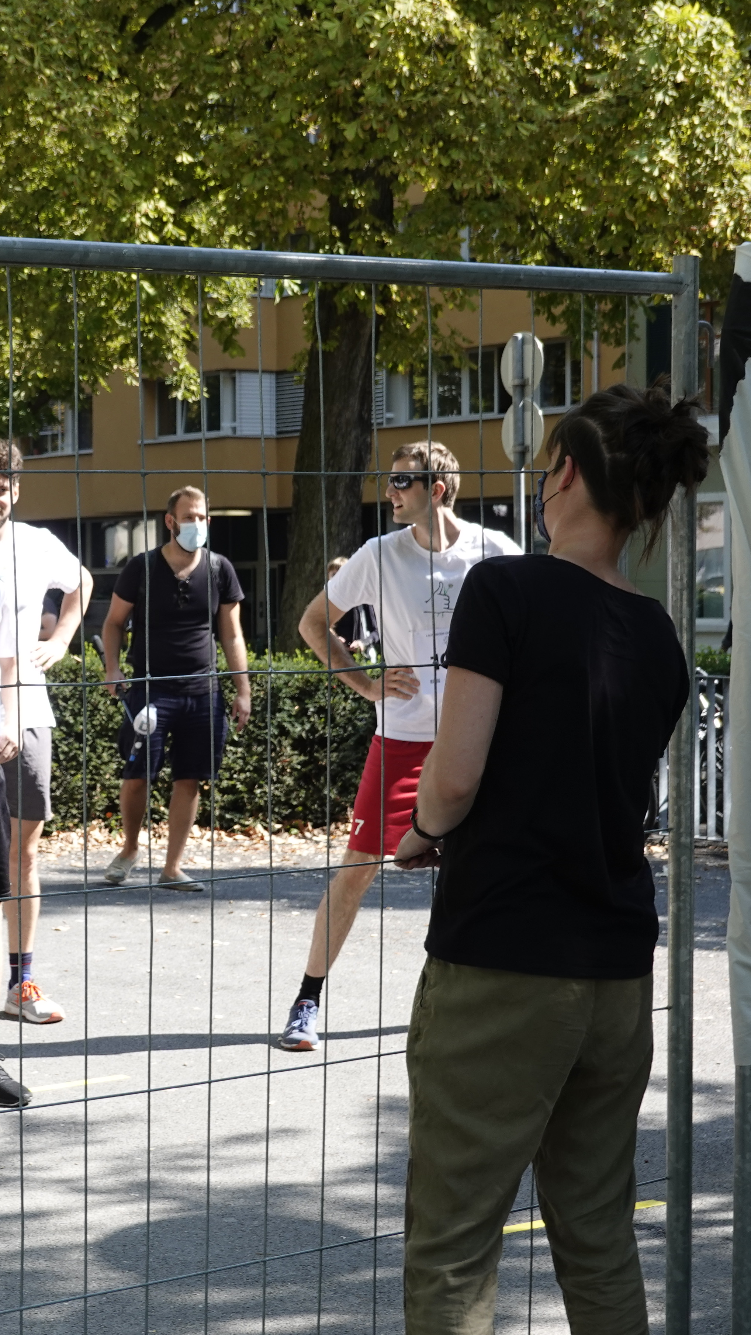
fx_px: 2691
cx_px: 139
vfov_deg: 27.9
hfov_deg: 15.8
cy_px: 671
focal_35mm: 76
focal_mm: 18.24
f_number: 4
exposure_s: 1/250
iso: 125
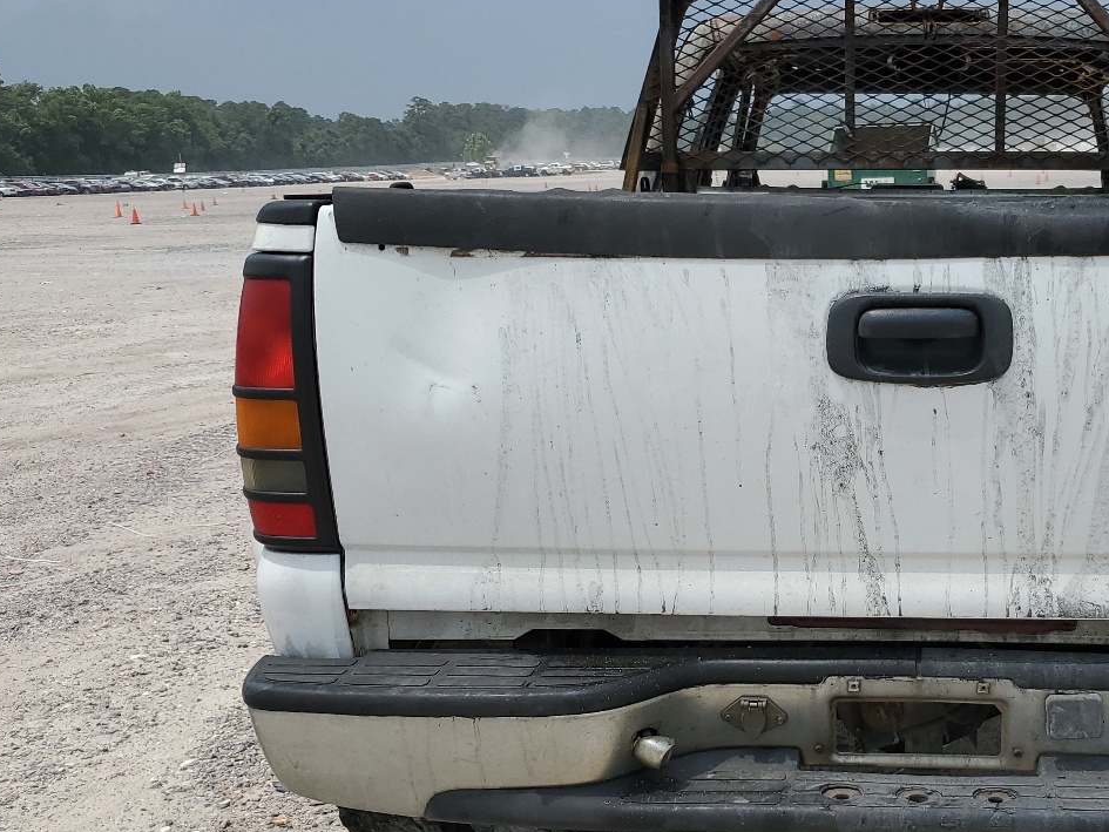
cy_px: 526
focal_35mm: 44
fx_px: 1410
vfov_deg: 32.7
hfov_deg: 41.3
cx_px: 866
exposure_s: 1/5000
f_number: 1.5
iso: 50
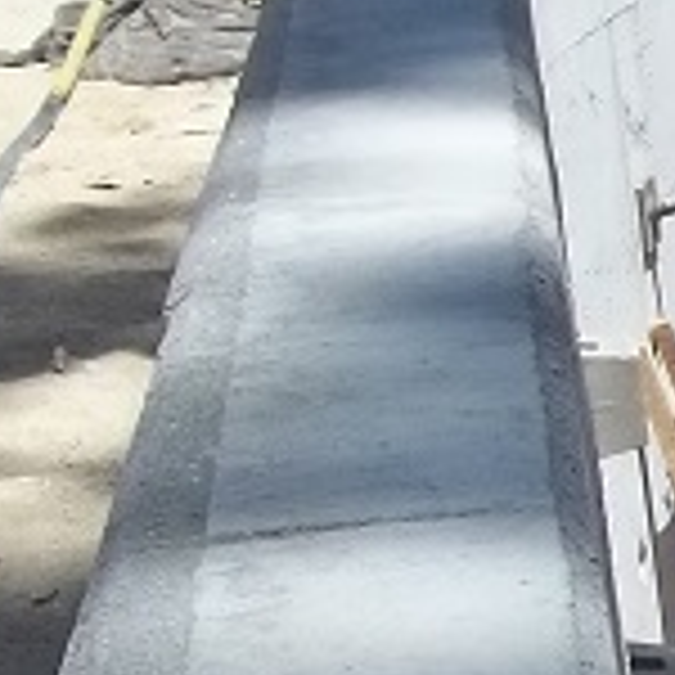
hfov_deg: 8.4
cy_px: 652
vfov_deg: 9.3
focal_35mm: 188
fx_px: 4148
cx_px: 1678
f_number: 8.8
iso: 64
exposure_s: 1/100
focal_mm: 5.7
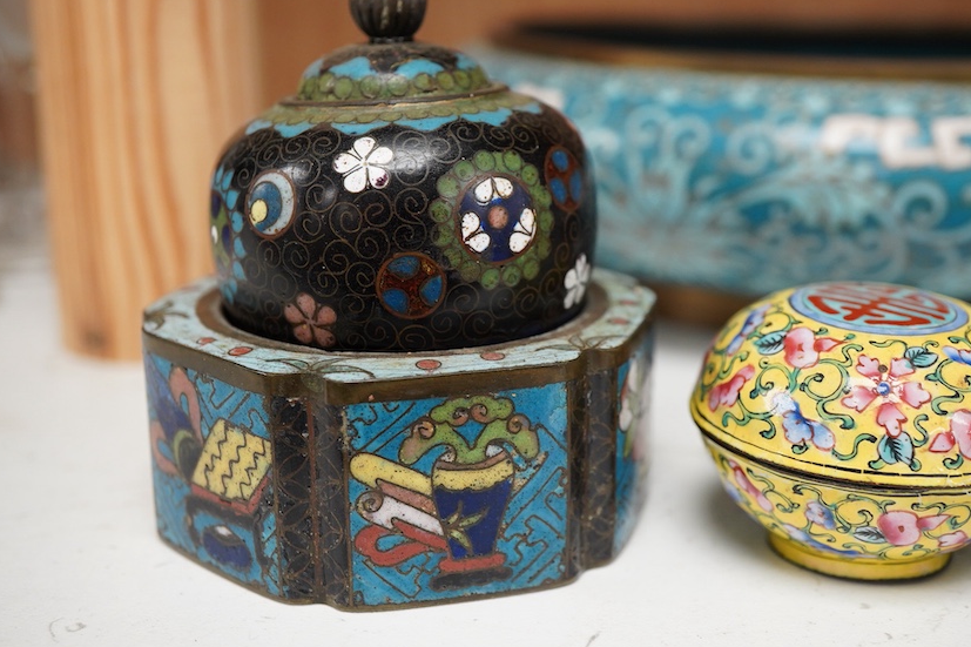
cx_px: 522
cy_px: 321
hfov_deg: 40.3
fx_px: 1321
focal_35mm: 49
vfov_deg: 27.5
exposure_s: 1/125
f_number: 8
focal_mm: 30
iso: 1250
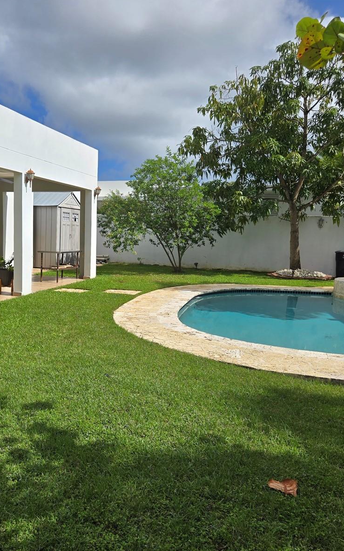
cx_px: 93
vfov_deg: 58.1
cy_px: 277
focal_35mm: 33
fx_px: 495
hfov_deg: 37.5
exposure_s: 1/3126
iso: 25
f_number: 1.8
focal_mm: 5.4
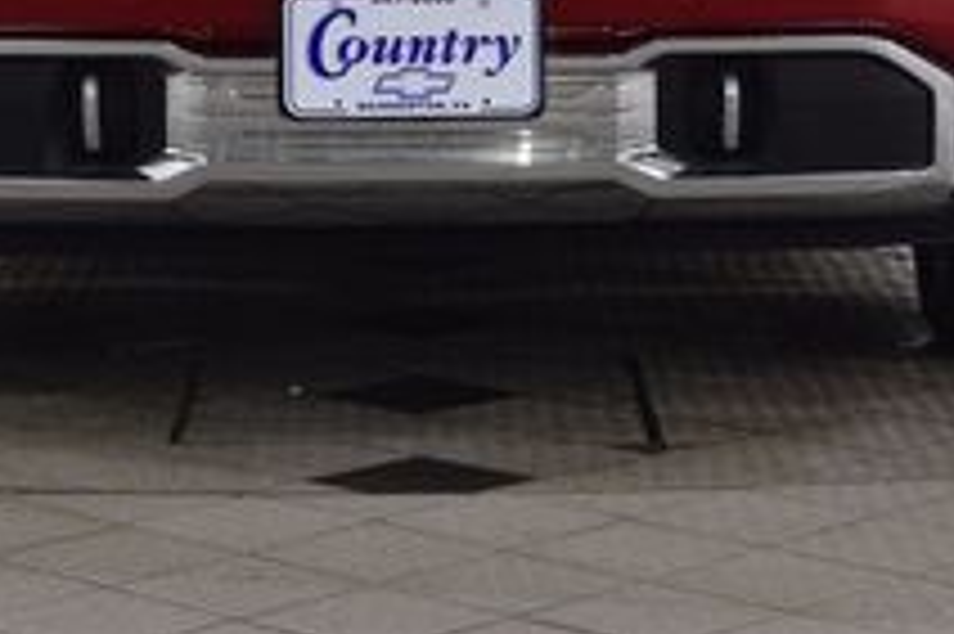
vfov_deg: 8.5
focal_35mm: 159
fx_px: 4197
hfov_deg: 13.0
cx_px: 423
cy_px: -317
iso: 400
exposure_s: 1/15
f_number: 6.3
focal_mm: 35
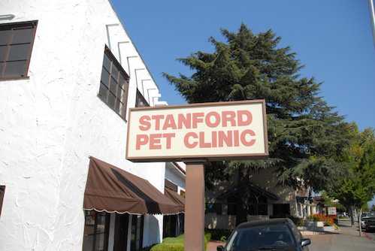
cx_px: 188
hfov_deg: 67.3
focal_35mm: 27
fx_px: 282
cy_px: 126
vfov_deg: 48.0
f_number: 3.5
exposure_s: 1/8000
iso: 800
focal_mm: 18
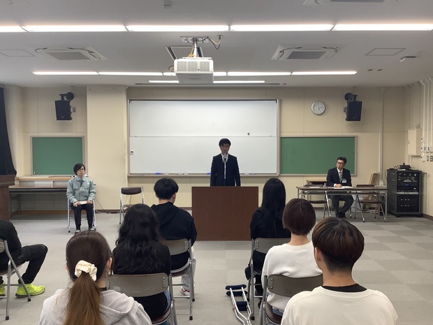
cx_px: 221
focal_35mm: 32
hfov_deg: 56.8
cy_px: 161
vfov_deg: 44.2
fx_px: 400
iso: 50
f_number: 2.4
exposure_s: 1/60
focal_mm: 3.3
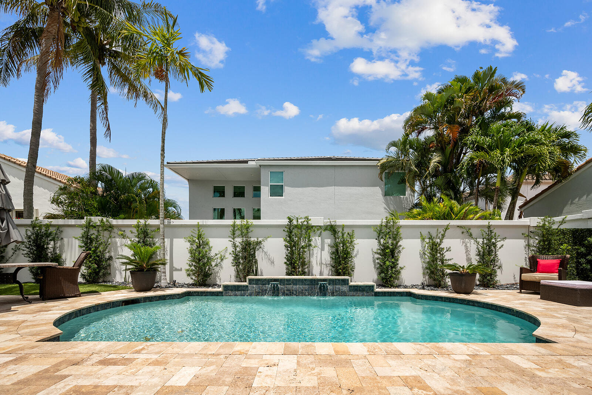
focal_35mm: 14
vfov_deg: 81.3
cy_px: 198
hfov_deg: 104.2
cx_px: 296
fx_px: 230
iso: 100
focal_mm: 14
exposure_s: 1/500
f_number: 9
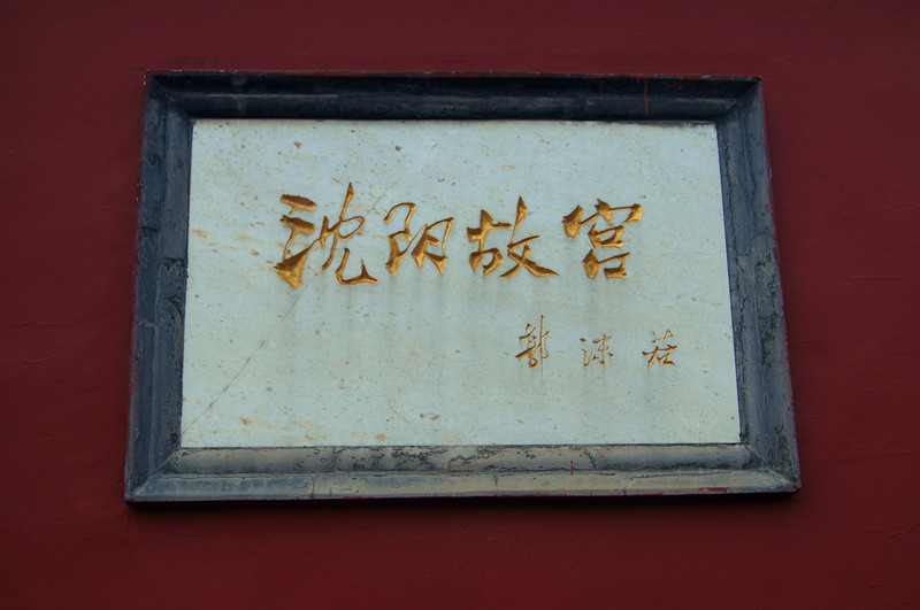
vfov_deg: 31.8
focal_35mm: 42
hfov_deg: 46.5
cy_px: 305
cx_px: 460
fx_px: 1072
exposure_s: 1/320
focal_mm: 28
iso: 100
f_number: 6.3
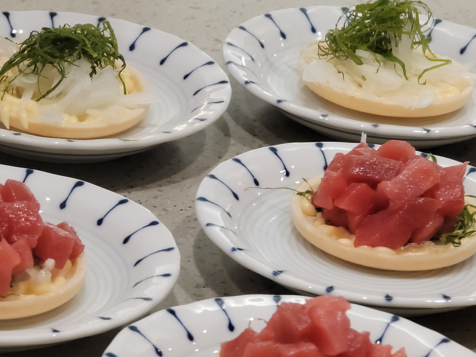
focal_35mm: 123
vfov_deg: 12.0
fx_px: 1691
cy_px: 178
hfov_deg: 16.0
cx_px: 238
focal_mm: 14.2
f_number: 3
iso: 400
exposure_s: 1/60.2
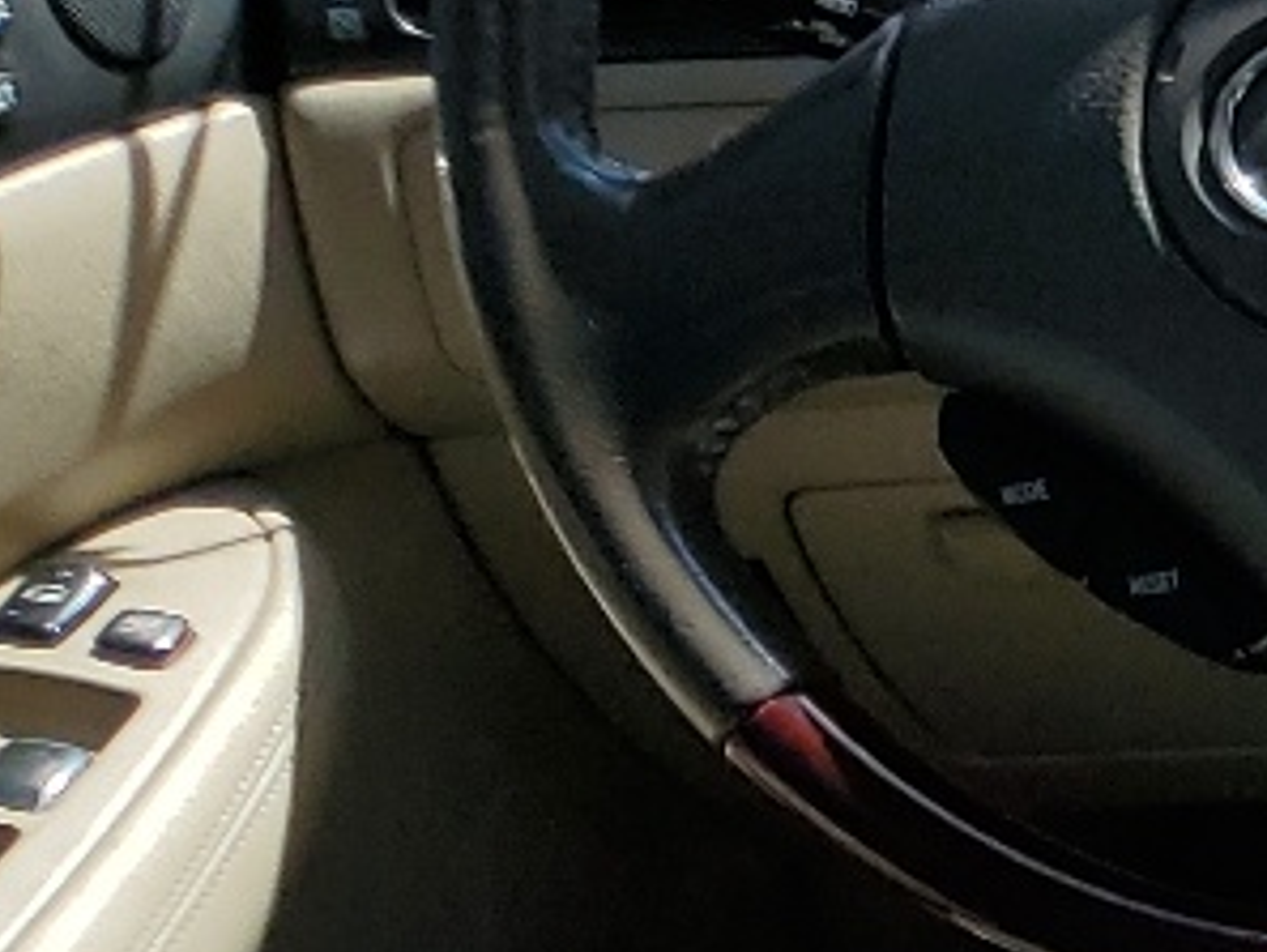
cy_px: 1503
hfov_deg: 11.1
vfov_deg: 10.2
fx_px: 5126
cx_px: 3306
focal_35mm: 140
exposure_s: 1/1429
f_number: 1.5
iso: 50
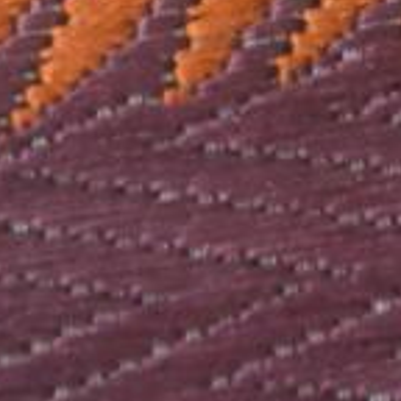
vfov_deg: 0.7
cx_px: 226
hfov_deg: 0.7
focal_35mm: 2402
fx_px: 31481
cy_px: -528
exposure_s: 1/125
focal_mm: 250
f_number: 6.3
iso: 2200
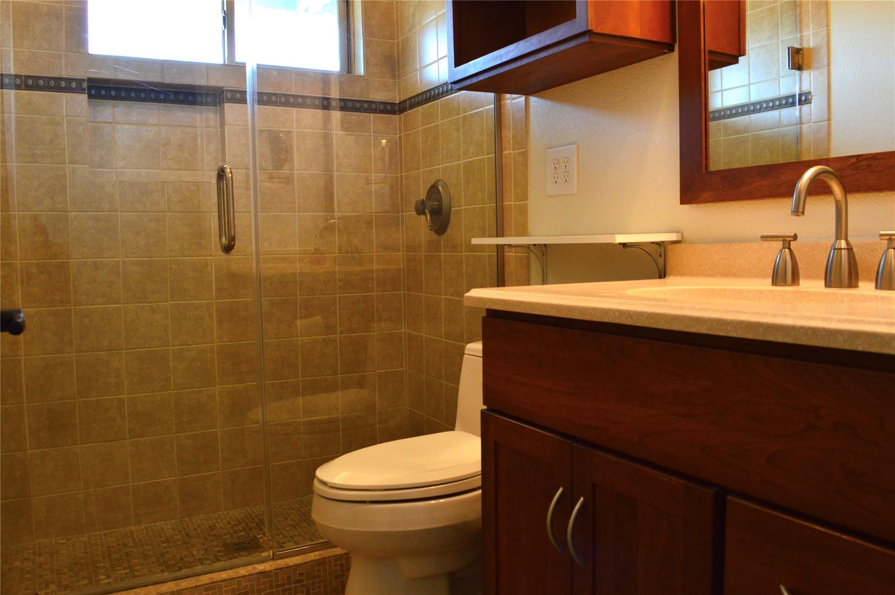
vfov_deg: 47.8
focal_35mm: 27
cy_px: 298
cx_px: 448
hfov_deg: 67.4
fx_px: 671
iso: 800
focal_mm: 18
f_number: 7.1
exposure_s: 1/60
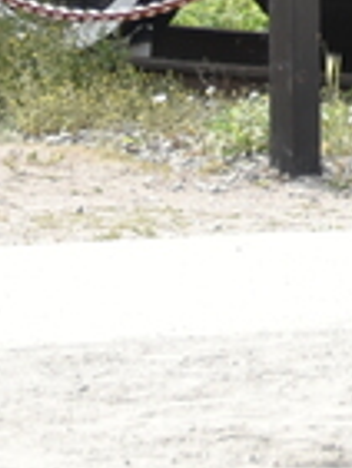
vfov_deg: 3.1
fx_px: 8502
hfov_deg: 2.4
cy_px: -820
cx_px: 867
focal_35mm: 628
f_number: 5
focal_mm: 72
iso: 110
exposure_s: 1/160
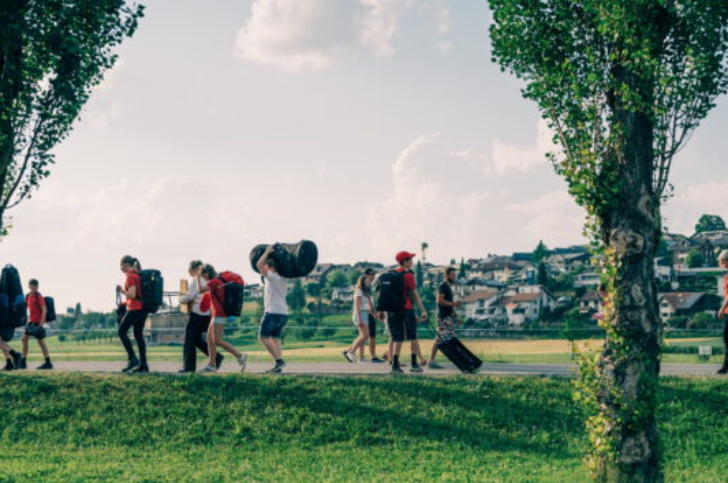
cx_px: 354
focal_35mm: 61
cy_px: 235
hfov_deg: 32.9
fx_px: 1232
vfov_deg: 22.2
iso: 100
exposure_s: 1/8000
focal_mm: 50
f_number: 2.8
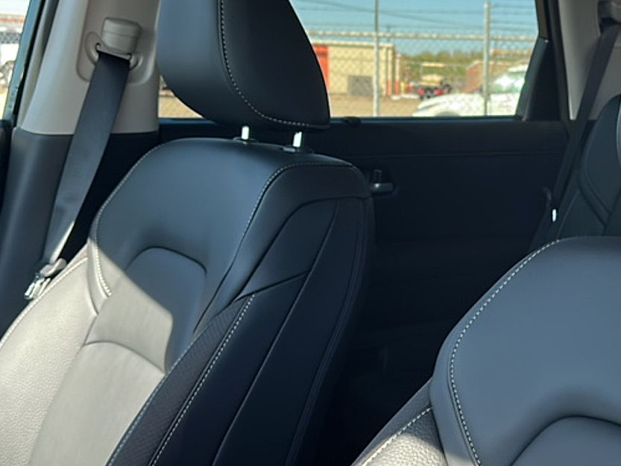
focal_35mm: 48
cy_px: 279
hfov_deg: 38.1
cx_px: 501
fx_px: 861
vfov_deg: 30.2
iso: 80
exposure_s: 1/367
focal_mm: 6.86
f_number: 1.78
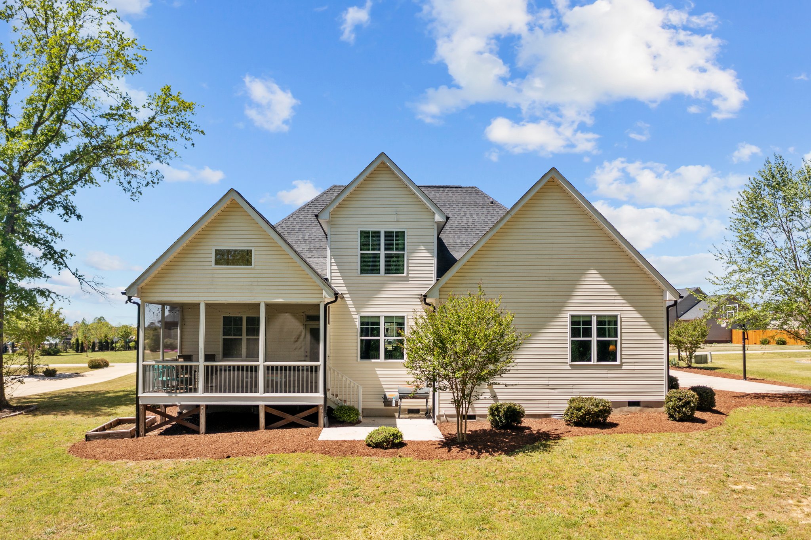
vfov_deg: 46.4
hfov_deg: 65.5
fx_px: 631
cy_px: 270
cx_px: 406
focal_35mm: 28
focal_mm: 10.26
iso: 100
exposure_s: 1/1250
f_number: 2.8
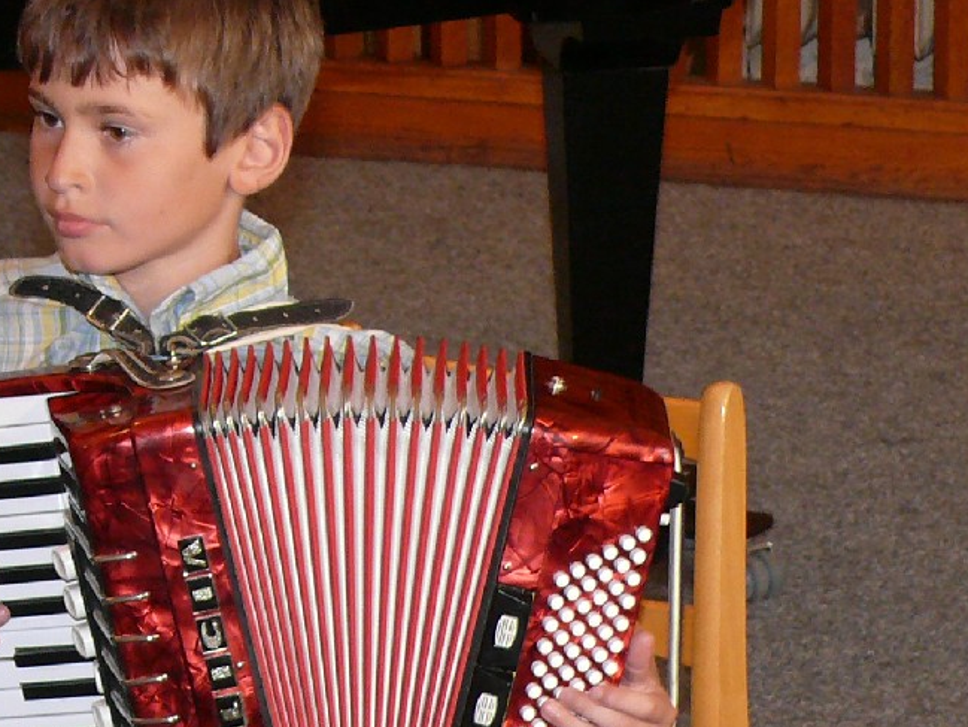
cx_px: 183
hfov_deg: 10.2
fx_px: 5426
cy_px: 573
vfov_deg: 7.6
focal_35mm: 194
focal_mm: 13.7
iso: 200
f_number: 3.2
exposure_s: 1/30
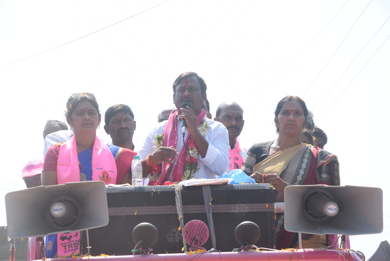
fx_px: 1084
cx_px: 195
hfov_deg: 20.4
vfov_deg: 13.7
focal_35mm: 100
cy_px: 130
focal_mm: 100
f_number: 11
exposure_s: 1/125
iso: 200
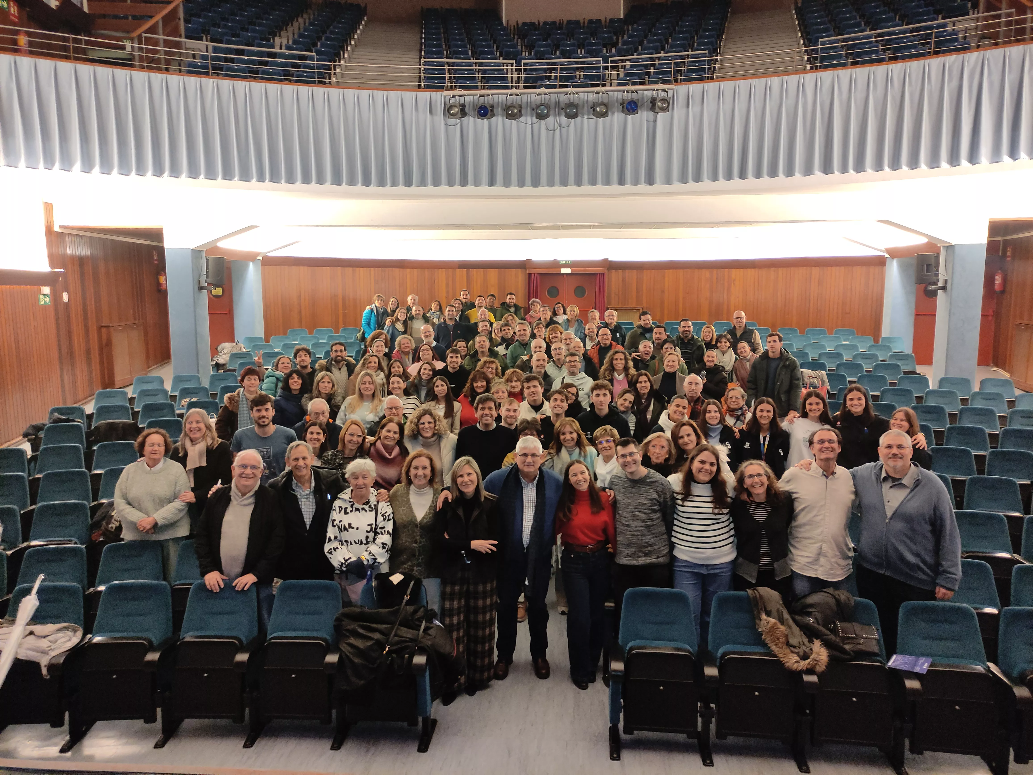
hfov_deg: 69.4
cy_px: 388
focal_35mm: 25
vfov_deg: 54.9
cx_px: 516
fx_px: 746
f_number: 1.89
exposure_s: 1/17
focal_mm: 5.43
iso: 1060
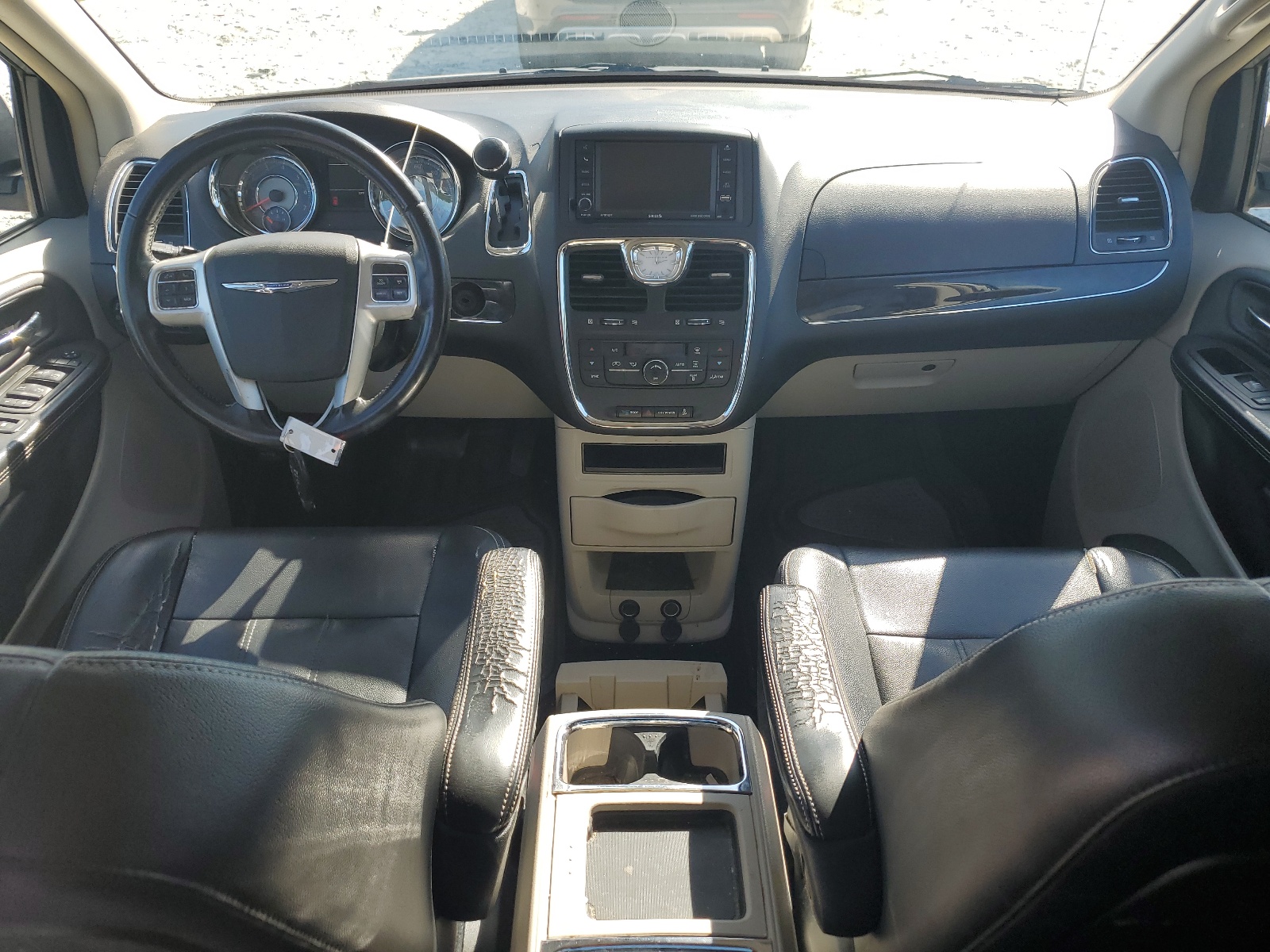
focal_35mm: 26
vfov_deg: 53.1
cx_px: 635
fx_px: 954
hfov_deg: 67.3
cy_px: 476
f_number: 1.5
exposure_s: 1/556
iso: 50
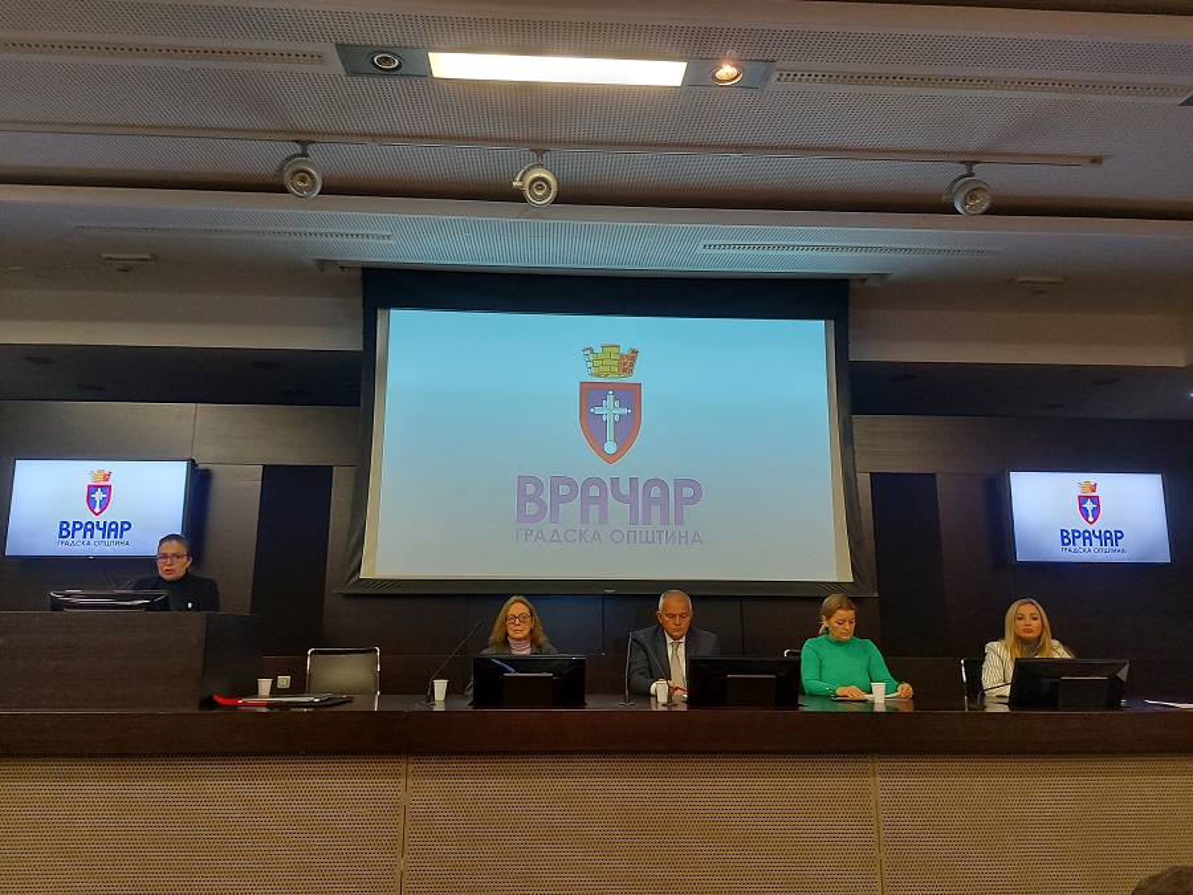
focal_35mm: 24
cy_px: 448
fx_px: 827
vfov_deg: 56.8
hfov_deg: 71.6
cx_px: 596
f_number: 1.8
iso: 200
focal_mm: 5.23
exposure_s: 1/50
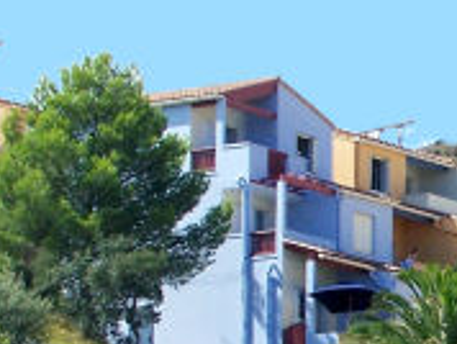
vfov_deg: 5.2
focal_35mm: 287
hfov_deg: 6.8
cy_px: 323
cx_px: 626
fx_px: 3794
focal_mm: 10.7
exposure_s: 1/250
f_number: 4.5
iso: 64
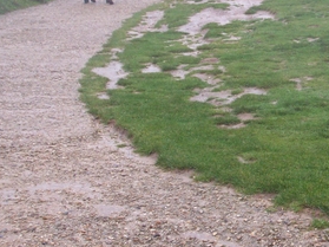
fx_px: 941
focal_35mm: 99
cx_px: 341
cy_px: 33
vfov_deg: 14.8
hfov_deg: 19.2
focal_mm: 7.6
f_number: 3.1
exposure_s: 1/116
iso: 80
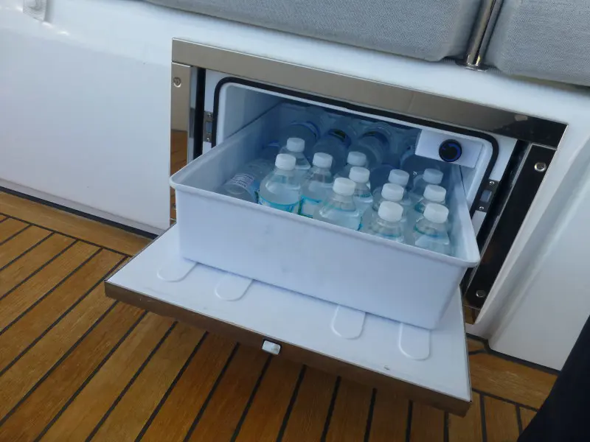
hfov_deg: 71.6
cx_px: 295
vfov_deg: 56.8
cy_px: 221
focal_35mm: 24
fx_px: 409
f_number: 4
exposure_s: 1/320
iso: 100
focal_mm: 4.3
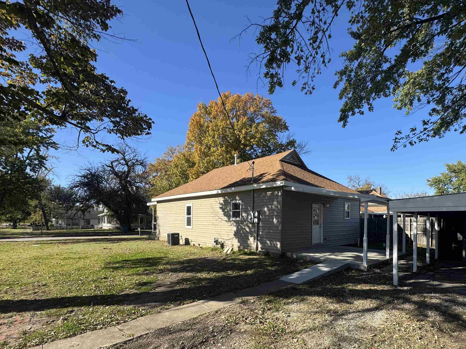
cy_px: 220
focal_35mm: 18
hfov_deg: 87.1
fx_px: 242
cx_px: 268
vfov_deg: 70.3
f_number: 2.2
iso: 40
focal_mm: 2.22
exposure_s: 1/1006
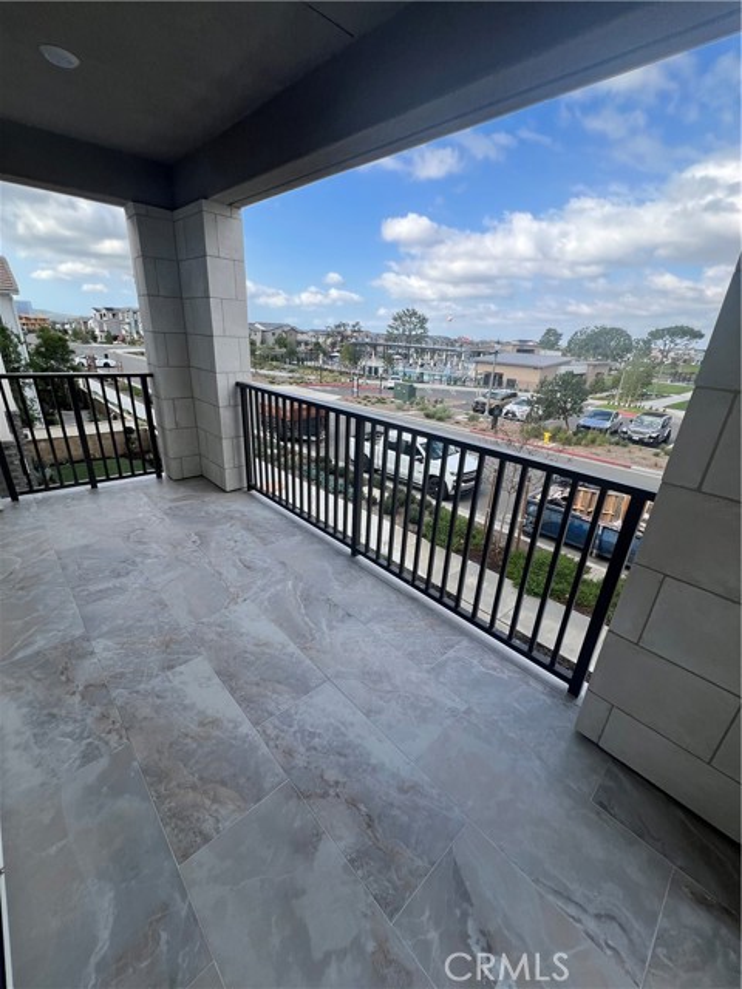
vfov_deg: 106.2
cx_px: 371
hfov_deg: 89.9
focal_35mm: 13
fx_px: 372
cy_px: 494
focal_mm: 1.57
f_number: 1.8
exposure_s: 1/637
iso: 32
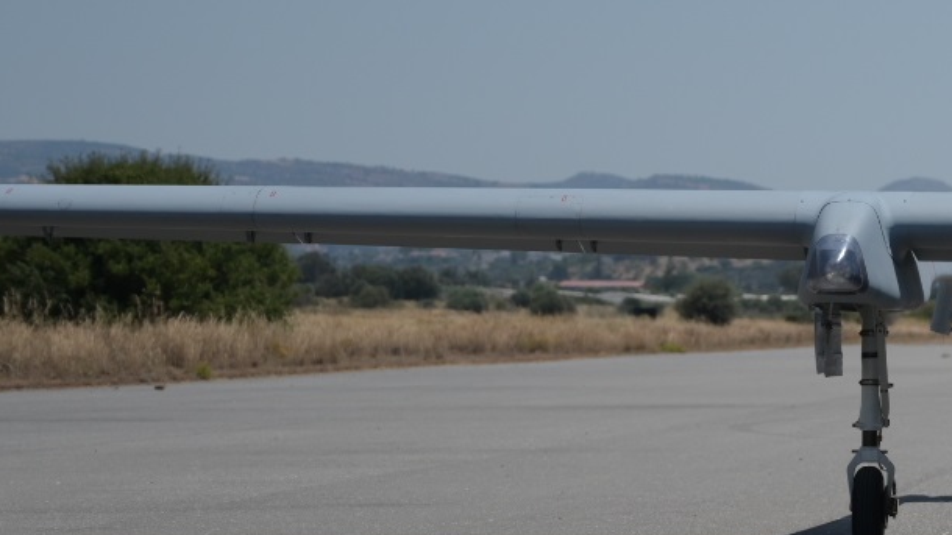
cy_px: 267
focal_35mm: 164
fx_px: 4140
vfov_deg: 7.4
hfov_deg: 12.7
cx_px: 1200
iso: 100
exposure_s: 1/2500
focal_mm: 59
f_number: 4
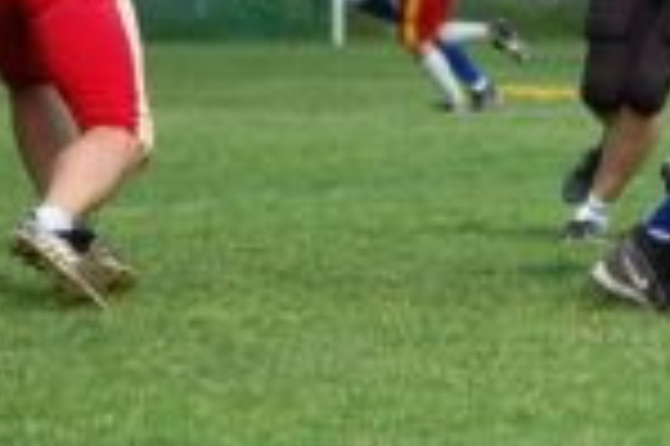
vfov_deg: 3.0
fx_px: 8459
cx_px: 816
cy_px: 81
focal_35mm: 455
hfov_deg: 4.5
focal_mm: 100
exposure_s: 1/1000
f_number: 4.2
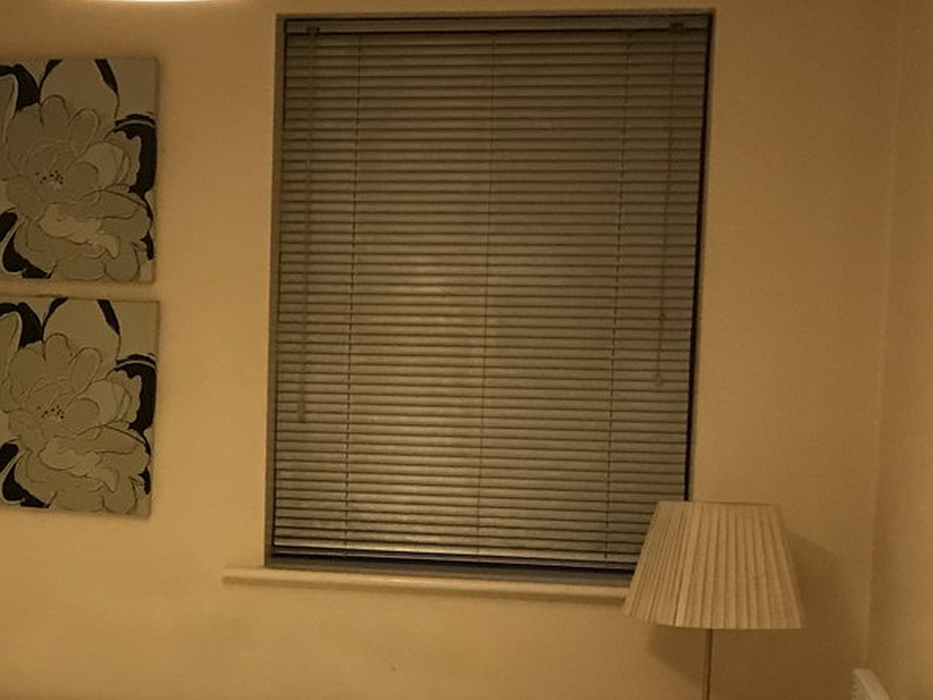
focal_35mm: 76
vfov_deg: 19.2
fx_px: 2049
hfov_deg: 25.1
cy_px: 540
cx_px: 147
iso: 100
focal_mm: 3.99
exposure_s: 1/14
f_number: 1.8
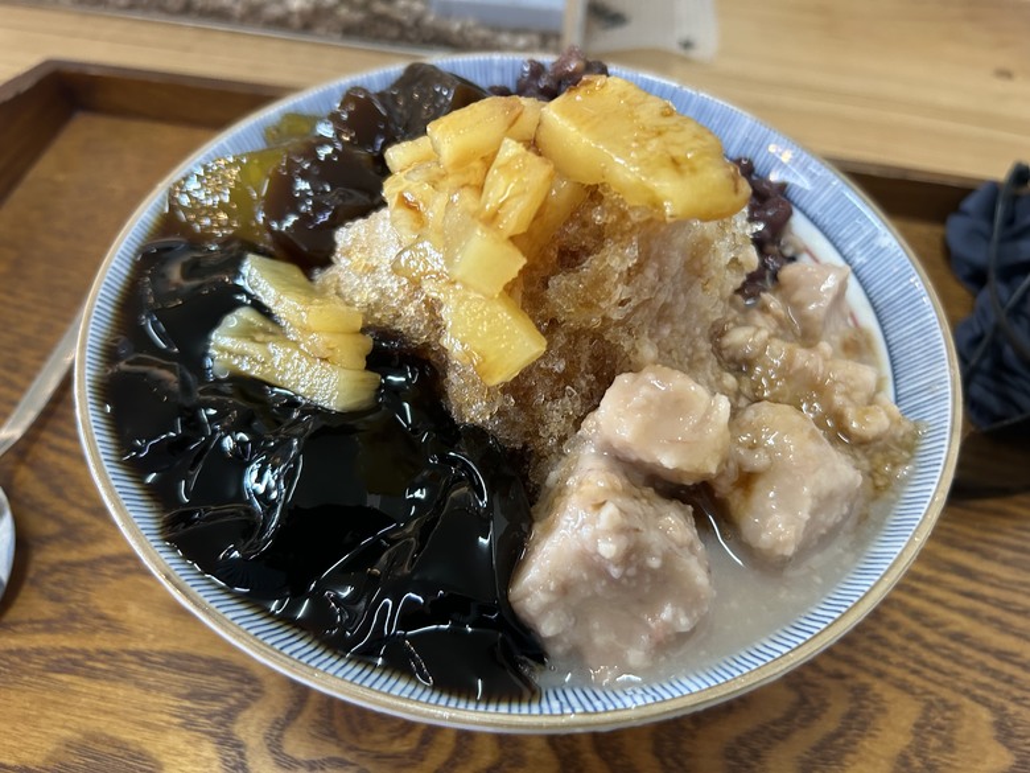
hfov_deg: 67.3
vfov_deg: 53.1
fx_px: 774
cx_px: 515
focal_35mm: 26
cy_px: 386
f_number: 1.5
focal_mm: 5.7
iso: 250
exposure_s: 1/60
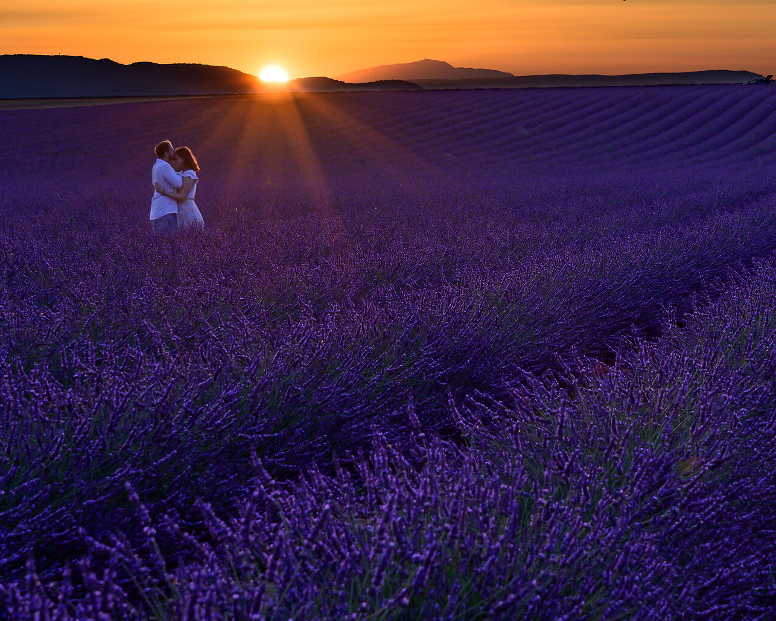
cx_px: 533
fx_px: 2733
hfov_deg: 16.1
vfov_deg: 13.0
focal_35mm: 119
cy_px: 274
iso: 100
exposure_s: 1/200
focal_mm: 68
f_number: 9
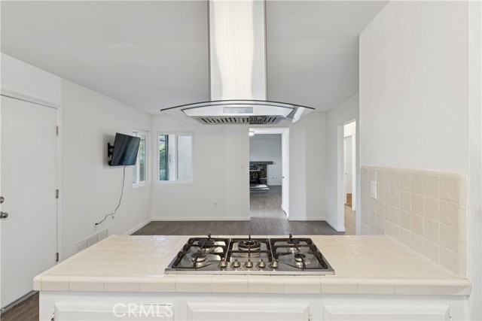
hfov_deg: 86.9
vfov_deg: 64.6
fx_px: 254
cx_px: 241
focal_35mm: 19
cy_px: 160
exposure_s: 1/13
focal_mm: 19
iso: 400
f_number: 8
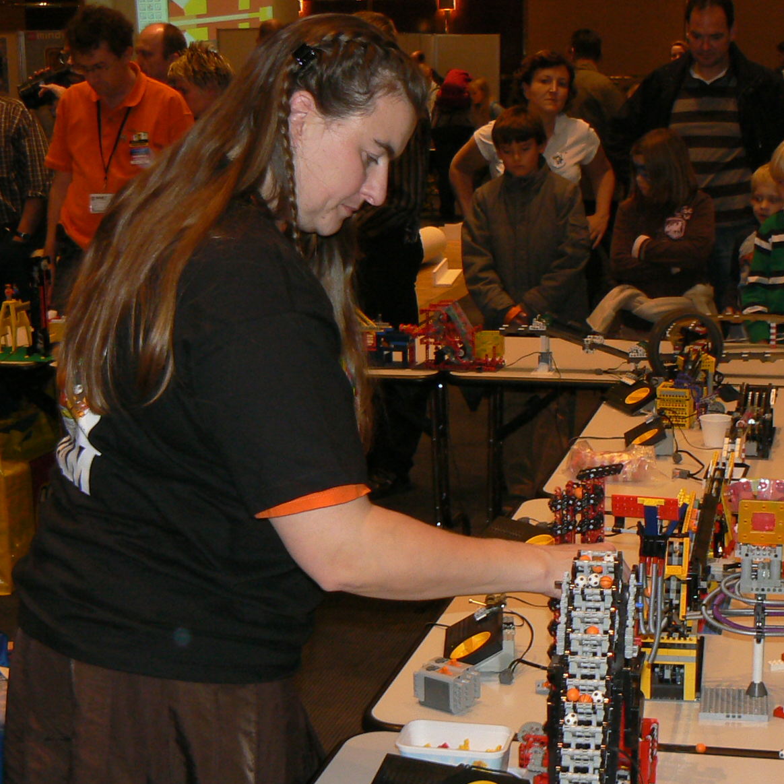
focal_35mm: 63
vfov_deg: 27.2
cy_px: 485
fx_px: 1614
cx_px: 539
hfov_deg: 27.1
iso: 100
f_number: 2.8
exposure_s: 1/25
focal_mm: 6
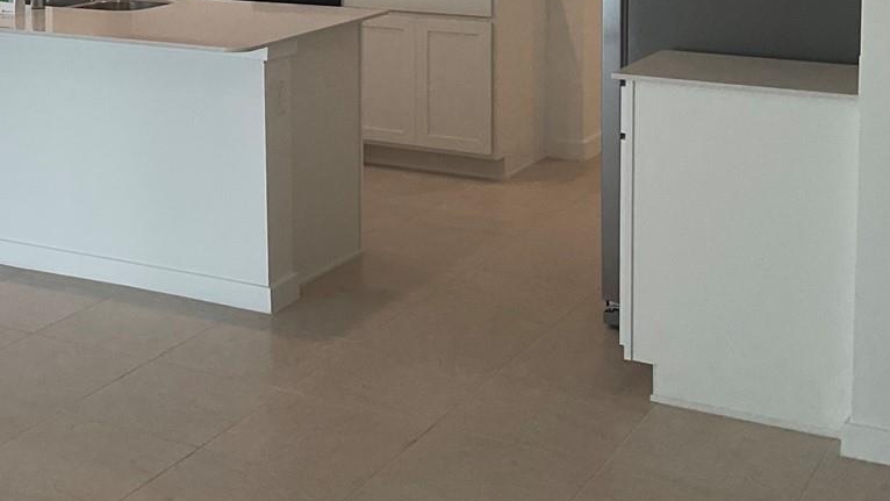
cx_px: 167
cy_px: -60
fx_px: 1558
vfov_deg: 17.6
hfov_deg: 31.0
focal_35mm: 66
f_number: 1.8
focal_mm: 3
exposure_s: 1/120
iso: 40
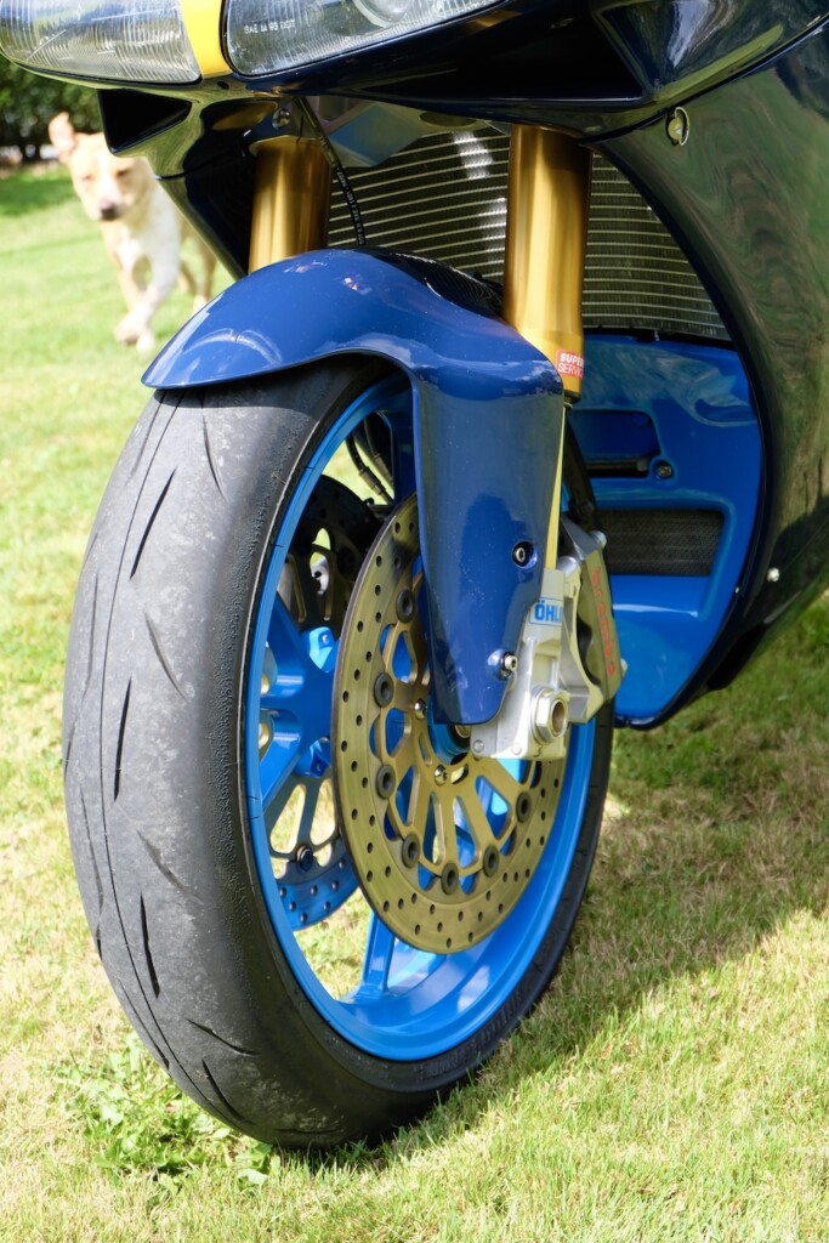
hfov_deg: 23.4
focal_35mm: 58
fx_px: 2003
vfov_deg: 34.5
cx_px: 414
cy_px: 622
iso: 400
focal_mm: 38.7
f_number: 5.6
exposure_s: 1/340
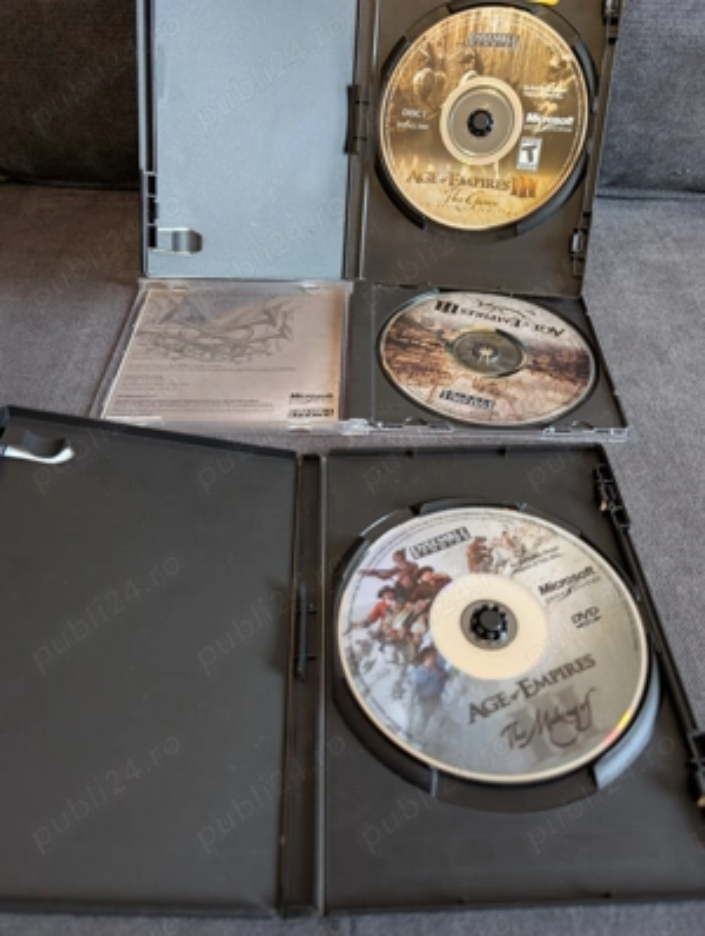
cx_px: 352
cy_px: 468
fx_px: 650
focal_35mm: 24
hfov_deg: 57.0
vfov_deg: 71.5
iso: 232
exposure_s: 1/25
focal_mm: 6.9
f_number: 1.68
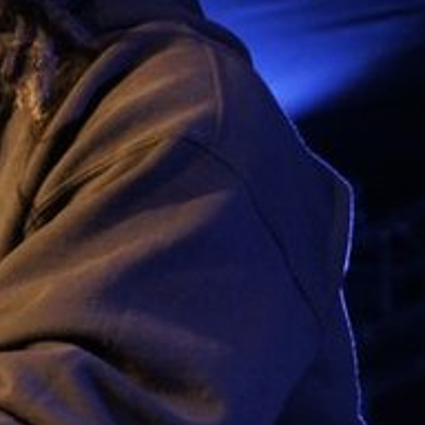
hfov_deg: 8.9
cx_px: -135
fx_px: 2701
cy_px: 77
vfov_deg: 9.0
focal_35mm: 194
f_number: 4
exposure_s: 1/80
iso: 1600
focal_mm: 45
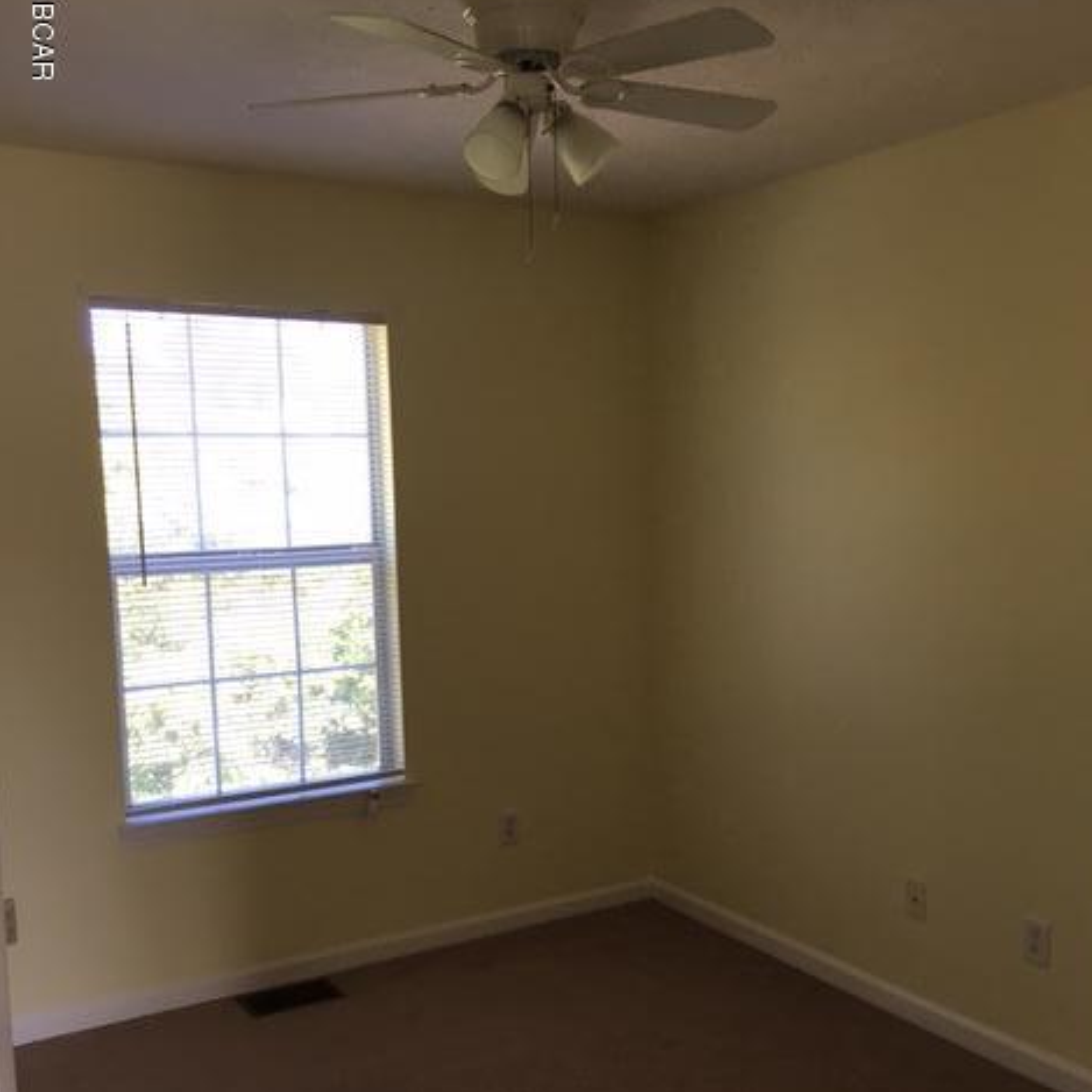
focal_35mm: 35
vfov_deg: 47.0
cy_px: 640
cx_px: 554
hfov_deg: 47.2
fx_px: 1249
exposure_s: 1/40
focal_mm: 4.15
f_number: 2.2
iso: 32
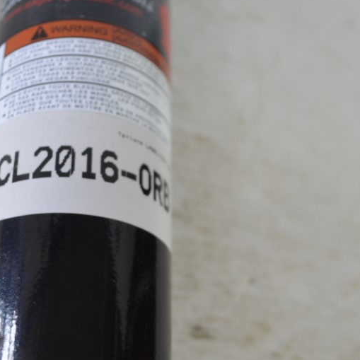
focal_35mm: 58
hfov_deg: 29.5
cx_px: 141
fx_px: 682
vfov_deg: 29.5
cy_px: 216
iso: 400
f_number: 4.5
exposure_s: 1/80
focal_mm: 20
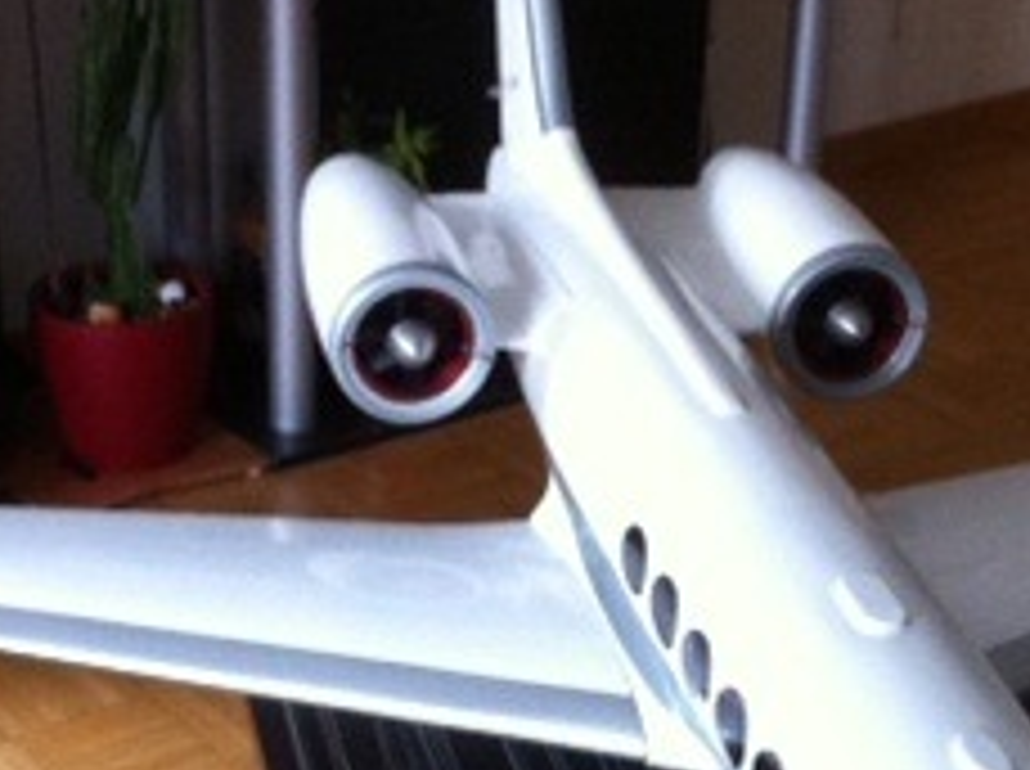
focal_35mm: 98
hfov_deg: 20.1
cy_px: 635
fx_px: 2911
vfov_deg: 14.9
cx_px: 571
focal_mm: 3.85
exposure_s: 1/15
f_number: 2.8
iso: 200
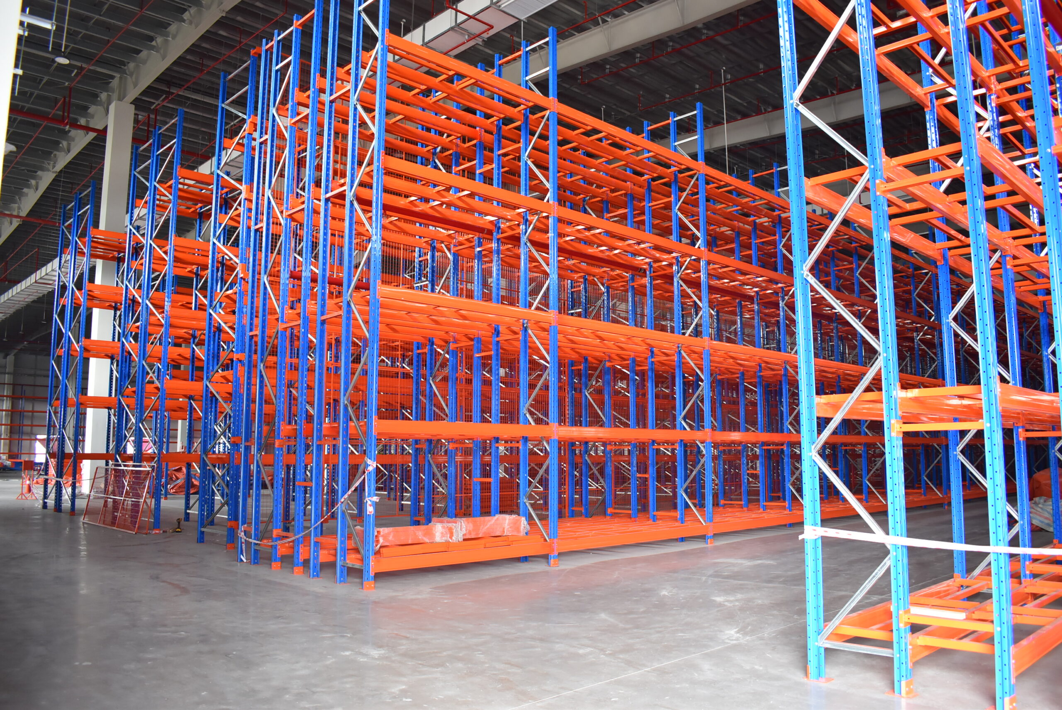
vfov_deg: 48.0
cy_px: 355
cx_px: 531
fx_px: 797
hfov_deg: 67.3
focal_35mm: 27
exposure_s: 1/60
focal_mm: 18
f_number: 4
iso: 800
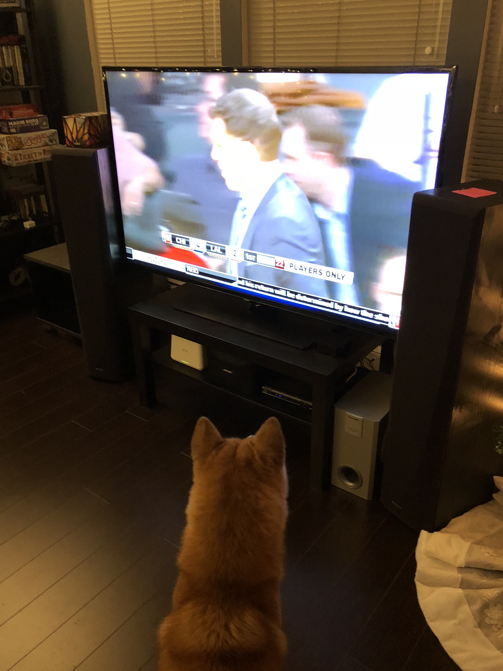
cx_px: 249
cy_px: 347
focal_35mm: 29
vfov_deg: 61.6
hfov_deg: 48.2
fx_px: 562
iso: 400
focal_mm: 3.99
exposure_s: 1/30
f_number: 1.8
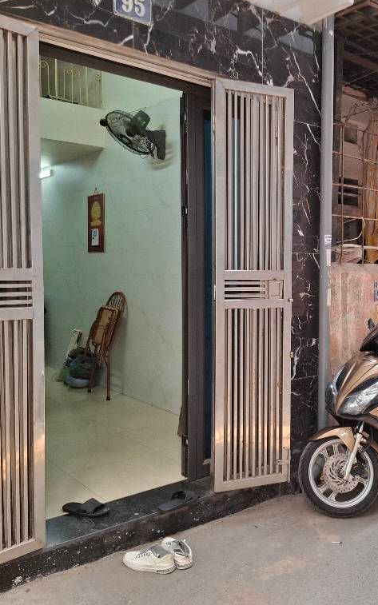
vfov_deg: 58.1
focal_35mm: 33
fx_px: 544
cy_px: 299
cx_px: 281
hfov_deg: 37.4
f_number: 1.8
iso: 100
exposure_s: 1/100
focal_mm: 5.54
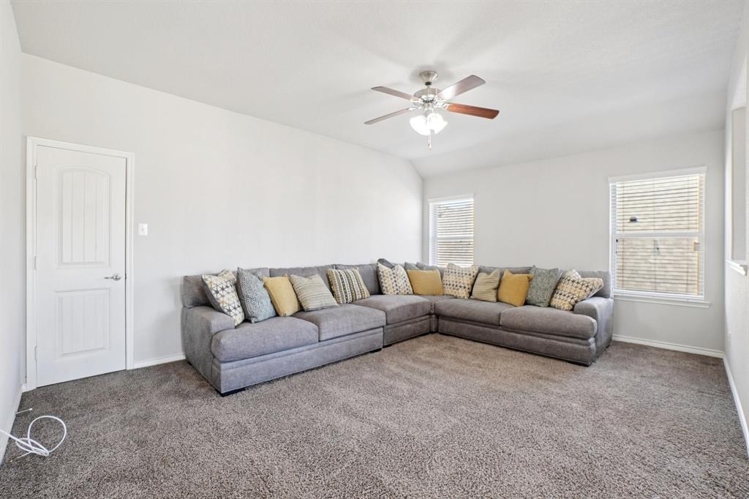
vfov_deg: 77.3
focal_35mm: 15
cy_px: 250
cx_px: 374
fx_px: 312
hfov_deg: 100.4
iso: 400
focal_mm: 10
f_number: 8
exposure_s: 1/15
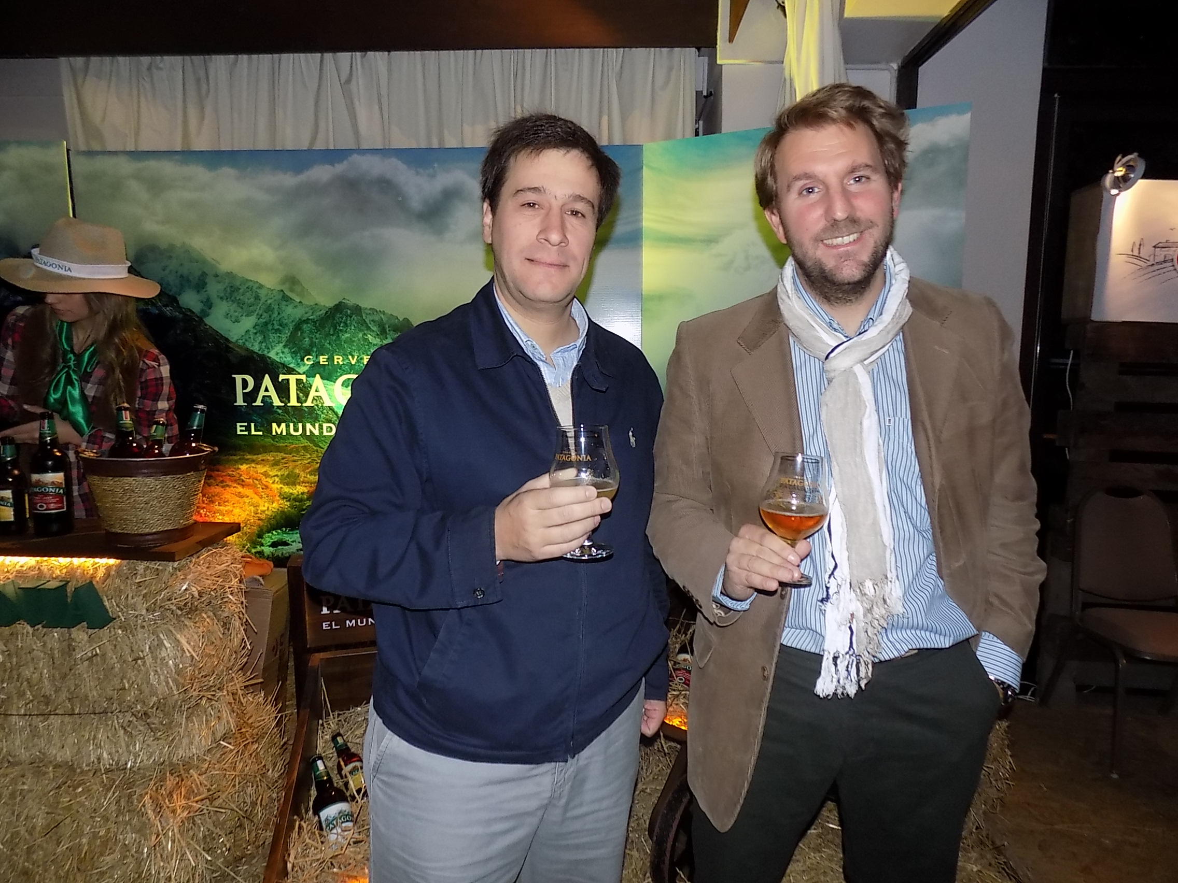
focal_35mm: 23
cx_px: 589
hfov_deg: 73.9
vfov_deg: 58.9
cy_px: 442
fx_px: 783
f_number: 3.1
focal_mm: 4
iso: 200
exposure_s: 1/30
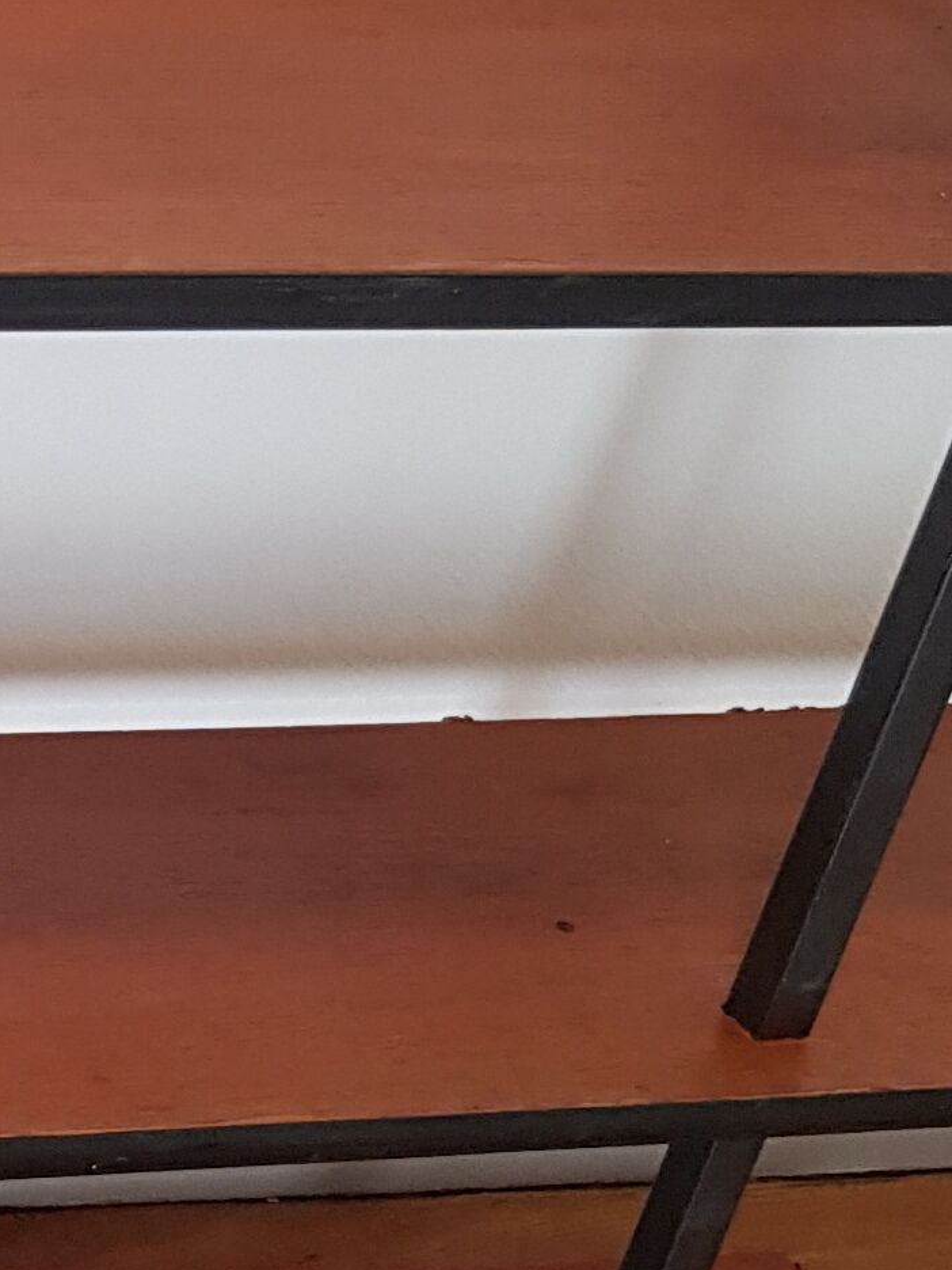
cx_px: -719
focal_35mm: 112
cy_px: 635
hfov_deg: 12.2
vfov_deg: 17.6
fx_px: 4107
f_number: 1.7
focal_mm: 4.2
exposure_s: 1/50
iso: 160
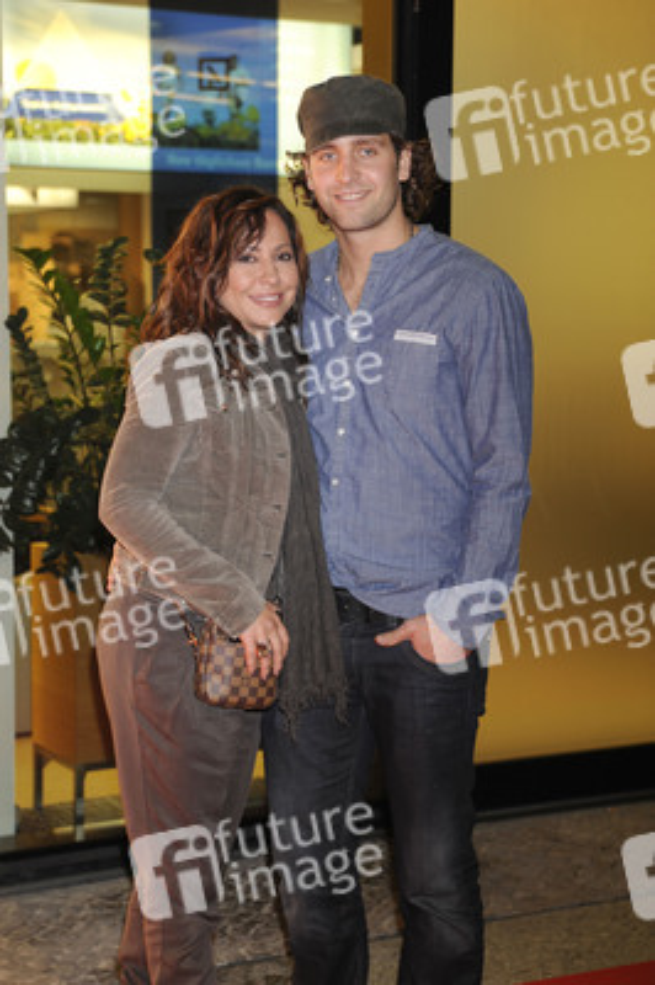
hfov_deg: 18.2
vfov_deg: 27.0
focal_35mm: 75
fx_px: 2050
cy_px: 492
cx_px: 328
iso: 640
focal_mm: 75
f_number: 5
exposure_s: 1/50
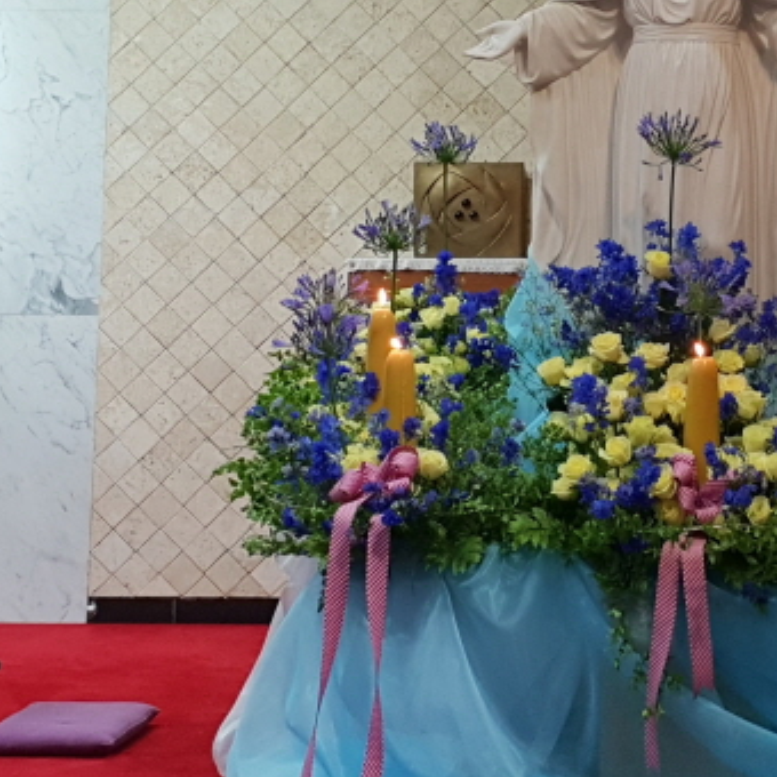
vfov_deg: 31.0
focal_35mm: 54
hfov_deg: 31.0
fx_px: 1371
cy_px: 174
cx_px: 606
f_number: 2.4
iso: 125
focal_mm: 4.3
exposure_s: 1/60
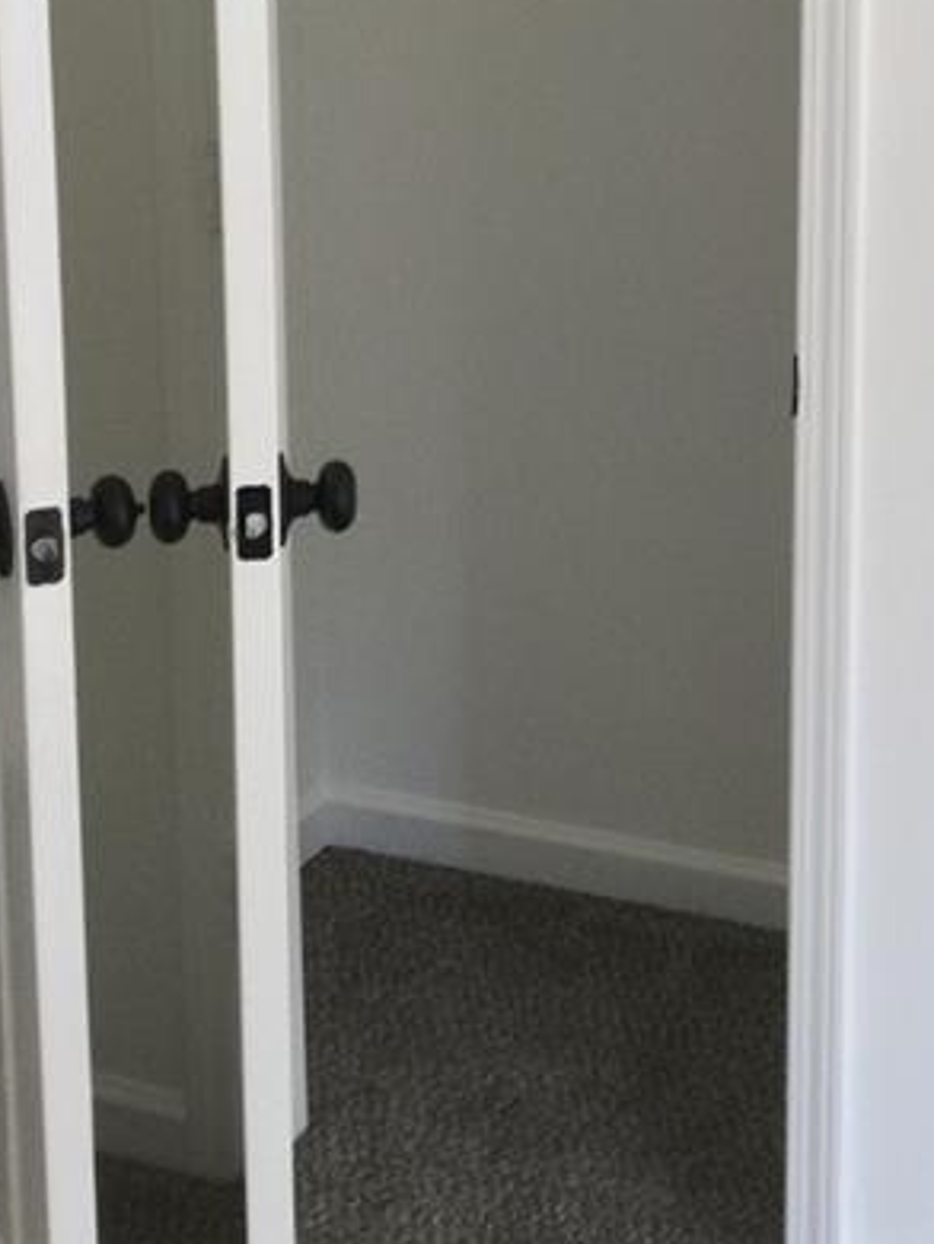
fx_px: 2192
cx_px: 717
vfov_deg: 30.6
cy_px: 182
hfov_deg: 23.8
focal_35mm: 61
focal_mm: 3.3
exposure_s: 1/40
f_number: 2.4
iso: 25
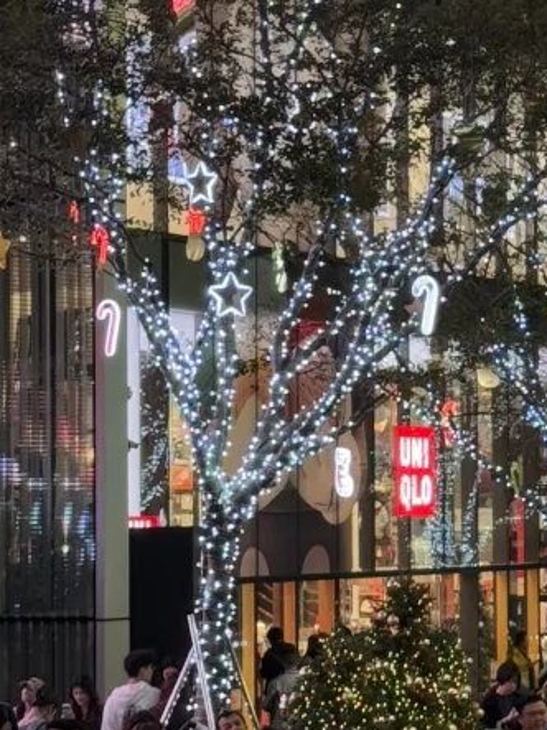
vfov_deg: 12.7
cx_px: 600
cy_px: 344
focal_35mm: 156
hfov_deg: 9.4
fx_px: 3288
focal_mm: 6.76
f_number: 1.78
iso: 80
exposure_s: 1/50
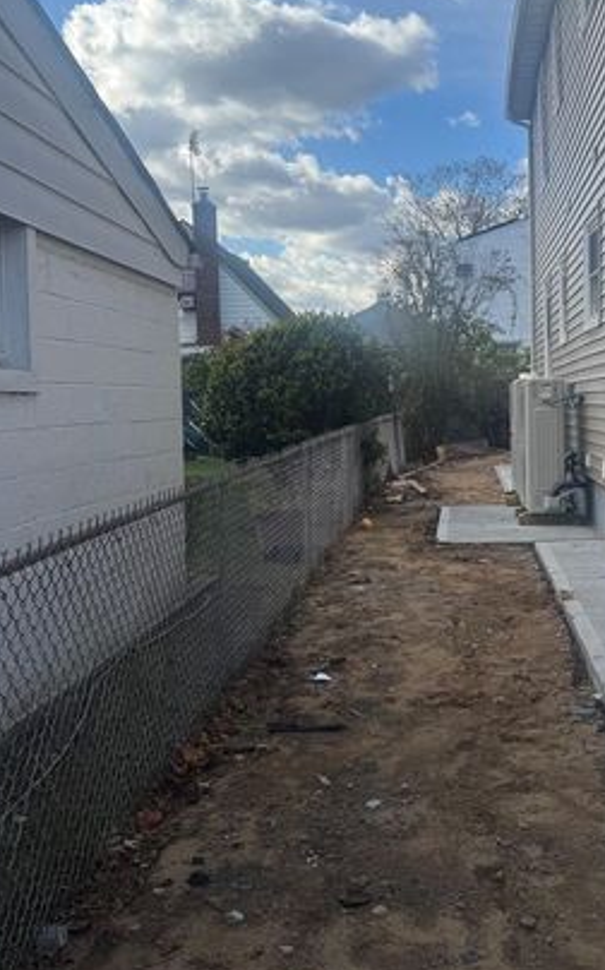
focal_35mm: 42
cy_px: 421
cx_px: 425
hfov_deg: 30.2
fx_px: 1110
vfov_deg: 47.1
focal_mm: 6.76
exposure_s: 1/3247
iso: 80
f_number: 1.78
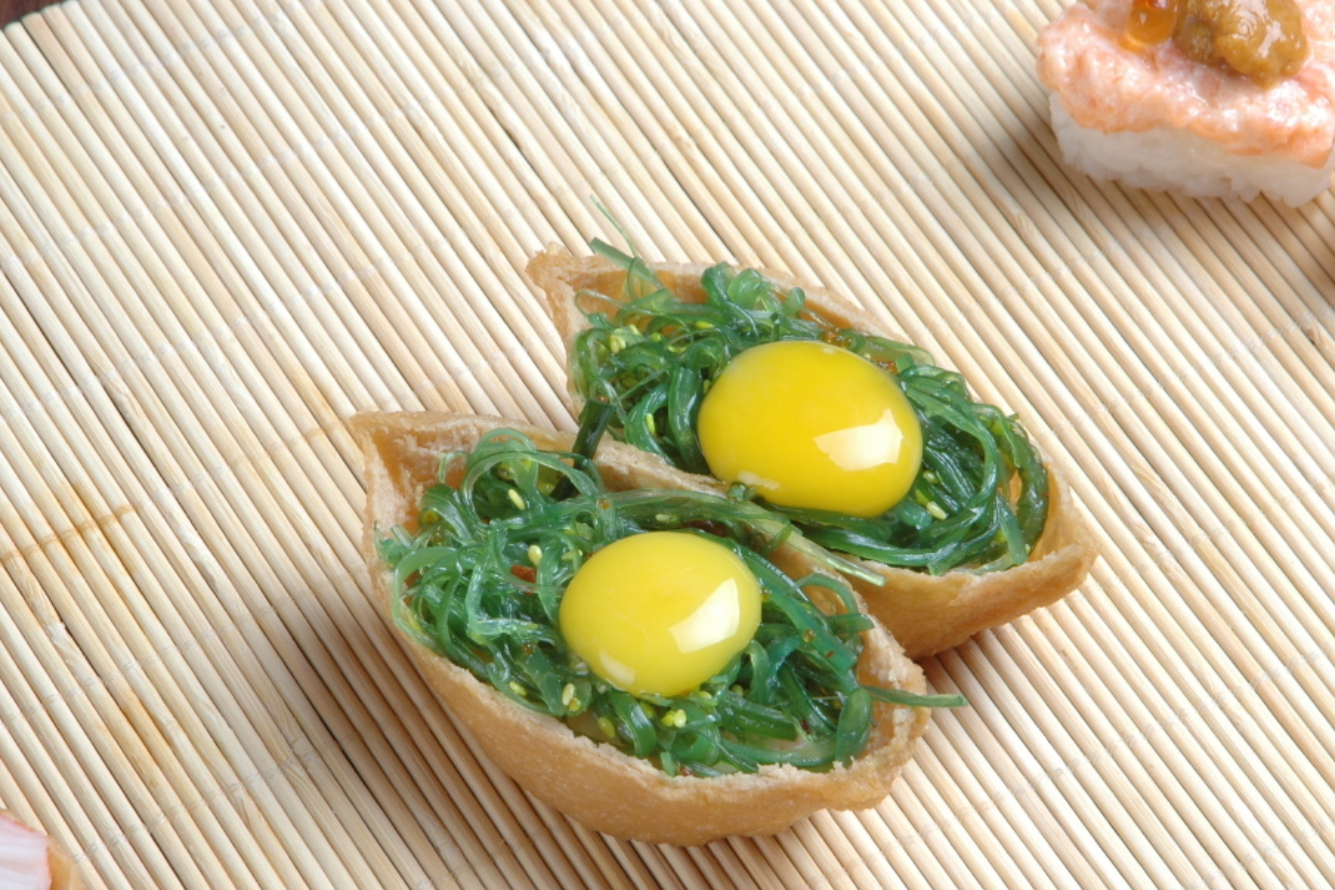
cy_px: 493
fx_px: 7564
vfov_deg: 6.7
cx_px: 711
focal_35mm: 204
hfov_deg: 10.1
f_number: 22
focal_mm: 120
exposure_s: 1/125
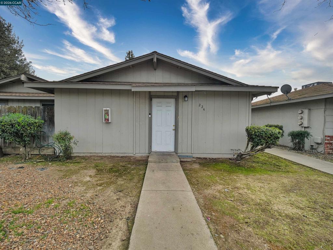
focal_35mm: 14
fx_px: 135
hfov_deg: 102.1
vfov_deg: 85.7
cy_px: 125
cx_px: 166
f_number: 4.5
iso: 125
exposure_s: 1/400
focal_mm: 7
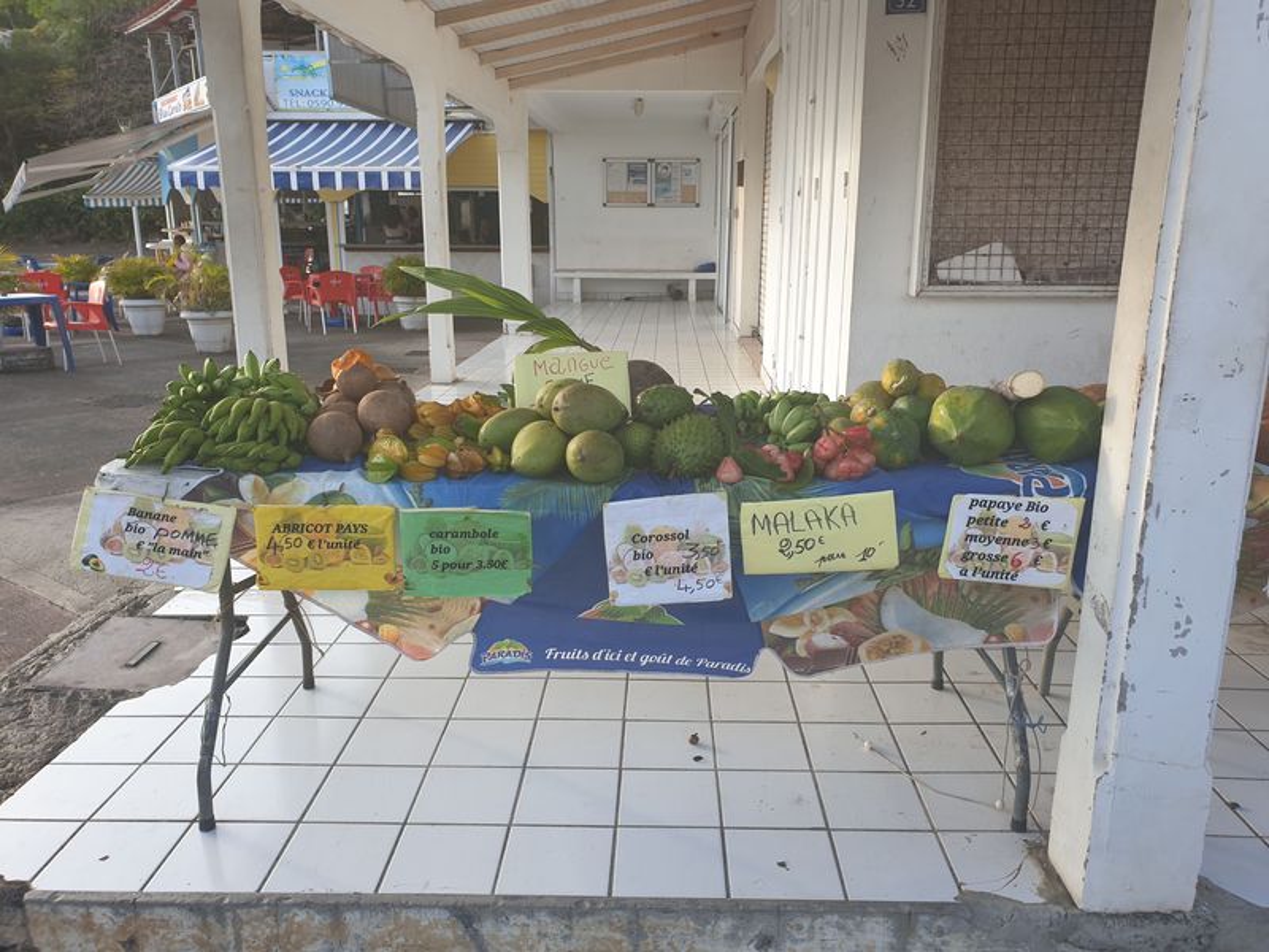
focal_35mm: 26
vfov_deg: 53.1
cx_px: 634
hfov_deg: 67.3
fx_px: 953
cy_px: 476
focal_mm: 4.3
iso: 50
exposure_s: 1/240
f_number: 2.4
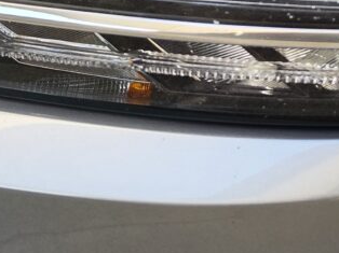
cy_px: -100
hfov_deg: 22.1
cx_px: 241
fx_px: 861
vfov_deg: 15.7
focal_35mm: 88
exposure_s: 1/250
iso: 67
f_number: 1.69
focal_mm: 7.01
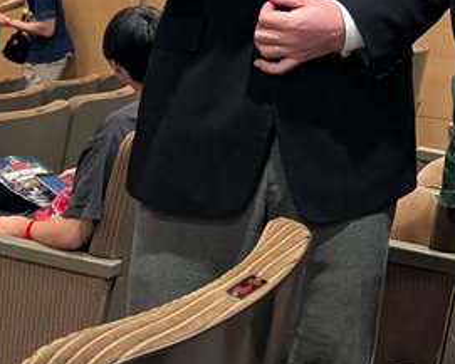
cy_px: -106
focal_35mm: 67
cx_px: 447
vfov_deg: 20.8
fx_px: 903
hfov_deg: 26.8
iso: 635
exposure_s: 1/58
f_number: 1.85
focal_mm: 6.81
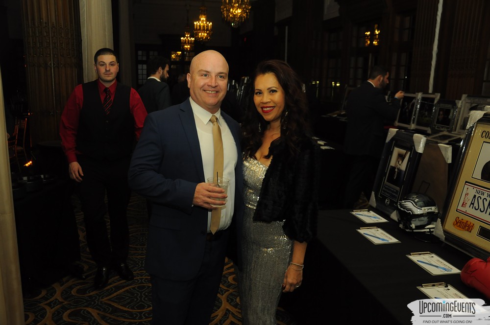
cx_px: 245
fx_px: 449
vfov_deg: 39.9
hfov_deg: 57.3
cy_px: 162
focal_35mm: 33
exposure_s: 1/60
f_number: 3.8
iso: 800
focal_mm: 22
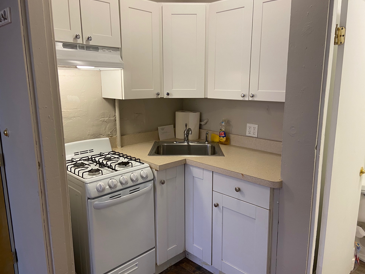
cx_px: 184
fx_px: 285
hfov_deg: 65.3
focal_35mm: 27
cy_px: 138
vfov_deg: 51.4
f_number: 1.8
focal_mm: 4.25
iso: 80
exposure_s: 1/60
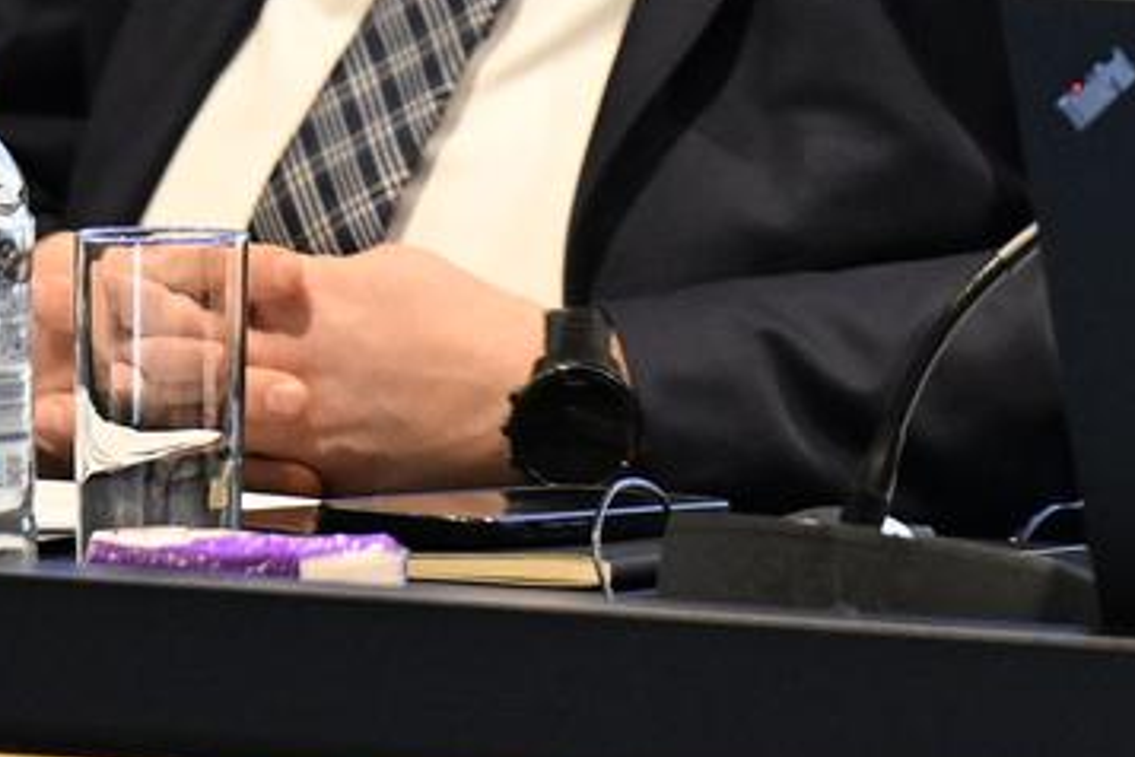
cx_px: 1695
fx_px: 28278
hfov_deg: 2.3
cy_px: -259
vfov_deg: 1.5
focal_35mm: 897
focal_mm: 200
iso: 3600
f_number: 4
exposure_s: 1/200
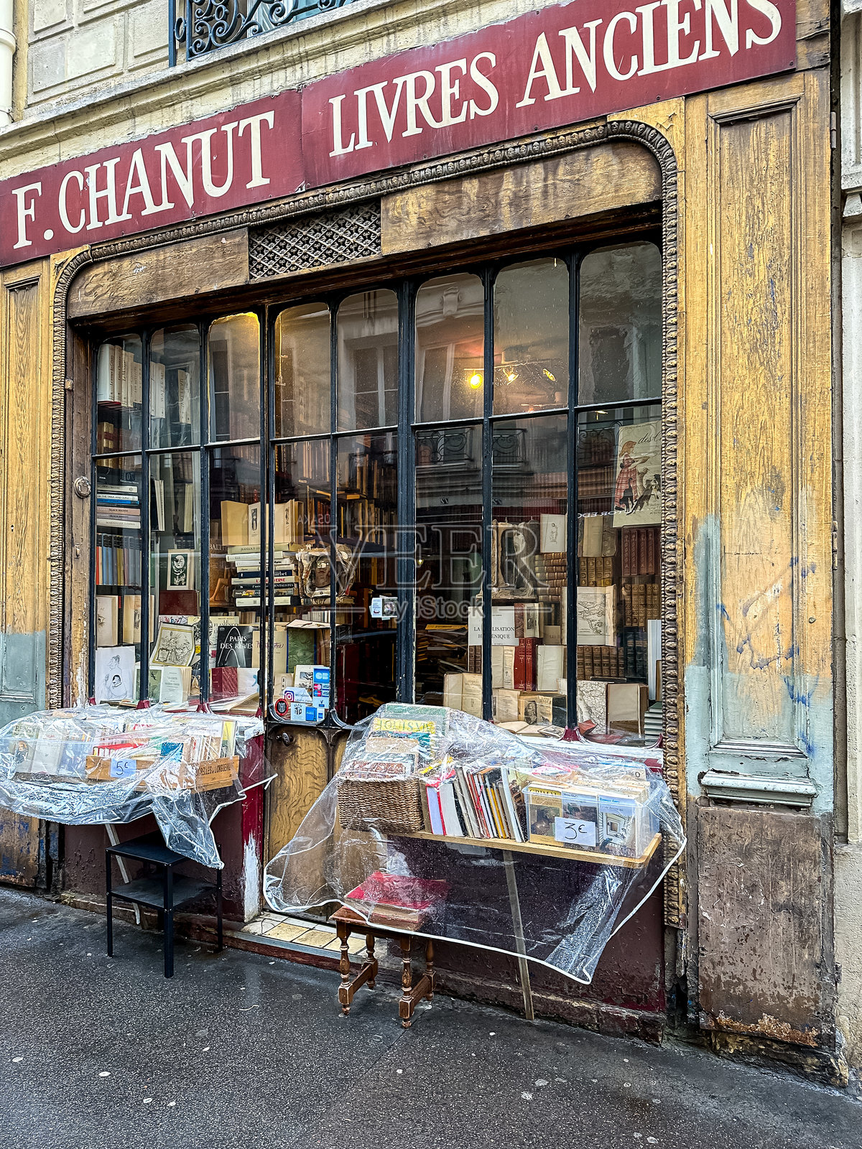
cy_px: 574
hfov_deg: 56.8
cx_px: 431
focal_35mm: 24
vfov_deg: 71.6
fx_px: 797
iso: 160
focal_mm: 6.86
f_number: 1.8
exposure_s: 1/100
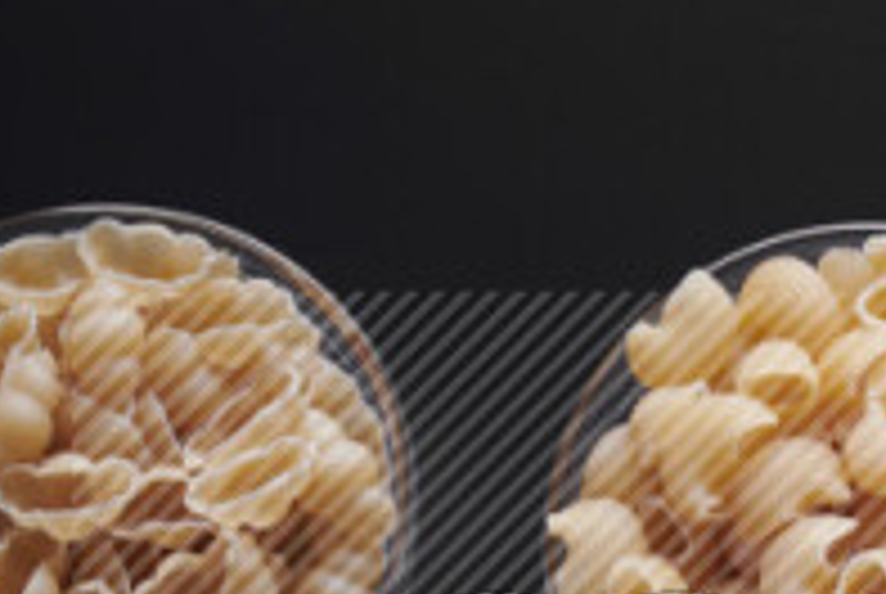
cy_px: 1066
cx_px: 1192
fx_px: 5003
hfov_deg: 9.9
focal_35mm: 203
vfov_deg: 6.6
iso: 100
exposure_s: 1/100
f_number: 8
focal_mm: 50
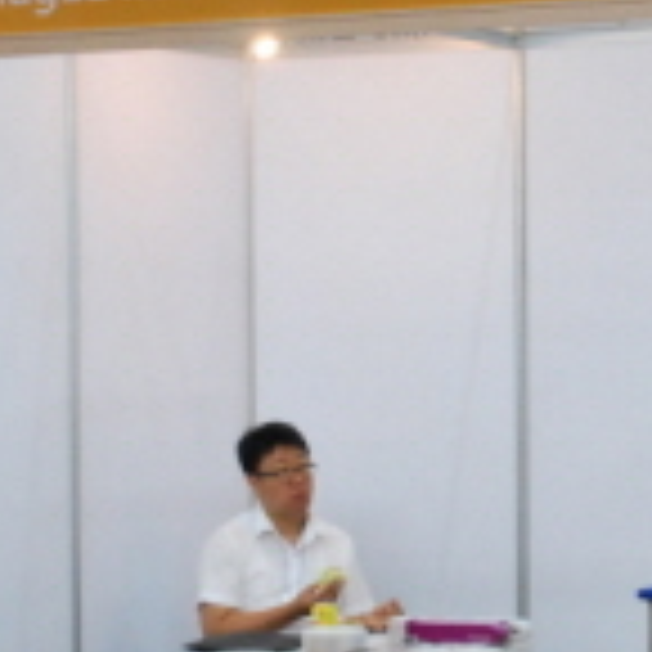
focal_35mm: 135
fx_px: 2877
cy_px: 252
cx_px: 553
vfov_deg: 12.9
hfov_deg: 12.9
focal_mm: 24
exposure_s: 1/50
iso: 800
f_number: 4.5
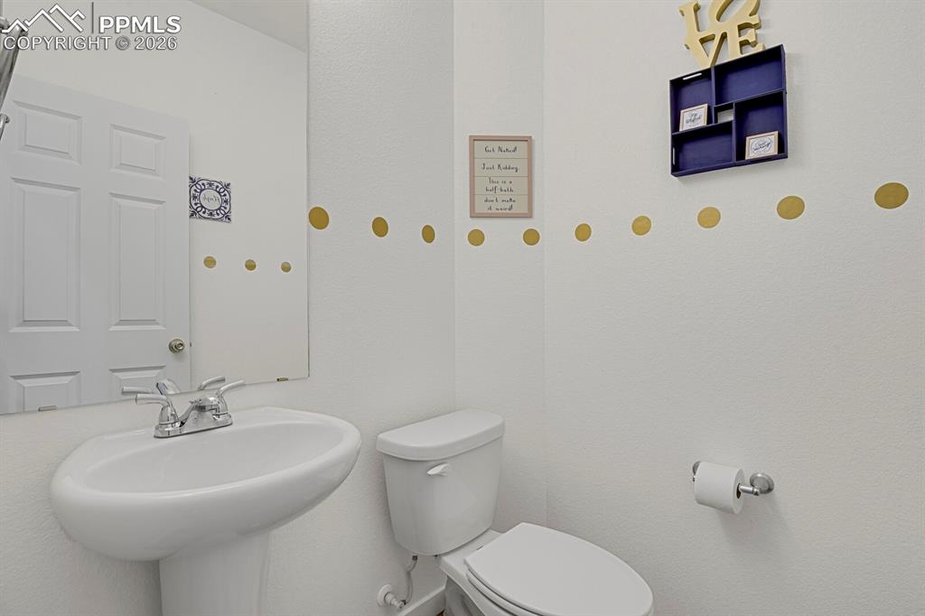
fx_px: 437
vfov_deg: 70.4
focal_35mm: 17
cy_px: 308
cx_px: 462
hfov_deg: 93.3
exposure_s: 1.3
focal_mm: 17
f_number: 8
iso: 250
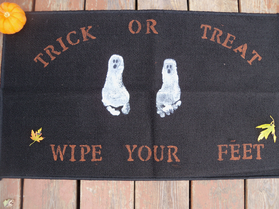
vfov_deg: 40.7
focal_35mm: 35
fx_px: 282
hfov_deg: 52.6
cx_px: 140
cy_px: 104
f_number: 3.5
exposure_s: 1/40
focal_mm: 6.2
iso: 100
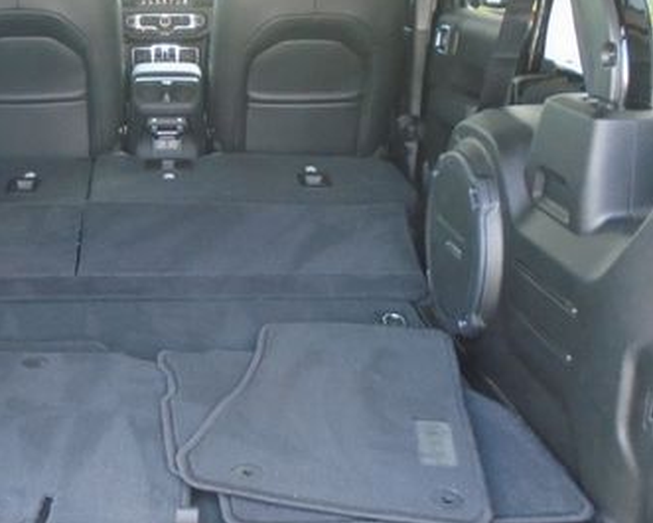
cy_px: 213
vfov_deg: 30.8
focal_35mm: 49
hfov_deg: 37.3
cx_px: 183
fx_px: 947
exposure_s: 1/30
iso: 250
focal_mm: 4.6
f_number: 3.2
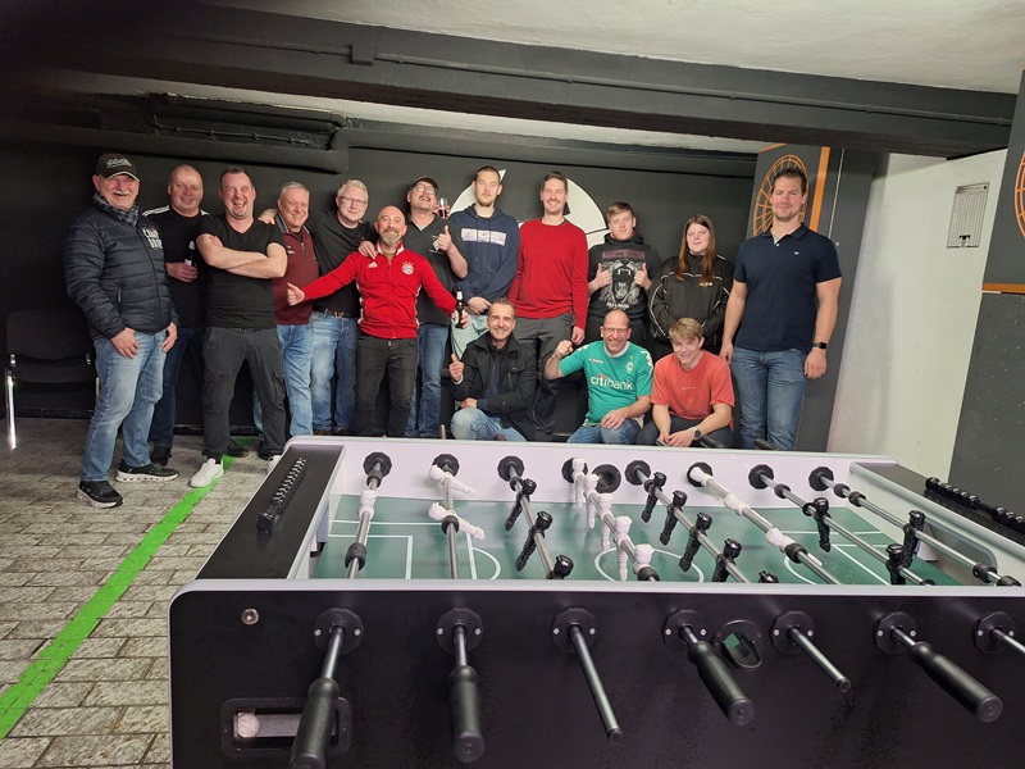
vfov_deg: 58.9
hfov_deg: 73.9
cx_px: 512
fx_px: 681
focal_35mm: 23
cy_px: 384
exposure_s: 1/33
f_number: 1.8
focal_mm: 5.54
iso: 200
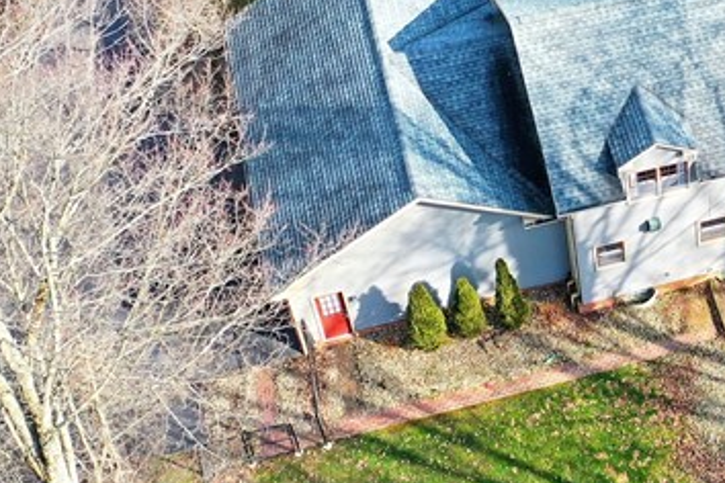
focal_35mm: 86
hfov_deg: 22.8
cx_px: 715
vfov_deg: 15.8
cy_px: 141
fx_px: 1732
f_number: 3.5
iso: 100
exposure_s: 1/80
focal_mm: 10.26
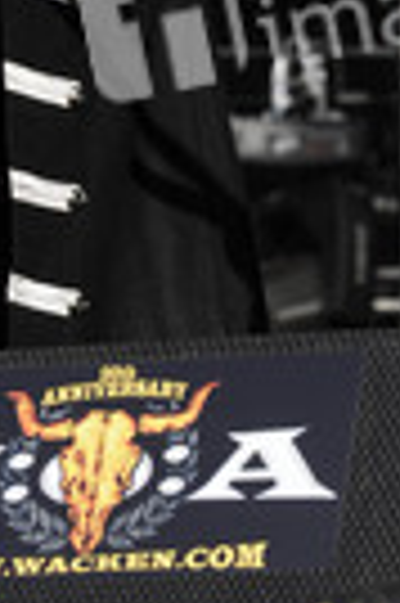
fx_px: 8989
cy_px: -230
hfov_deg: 2.5
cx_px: -103
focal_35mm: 538
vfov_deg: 3.8
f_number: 7.1
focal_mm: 120
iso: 200
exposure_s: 1/400
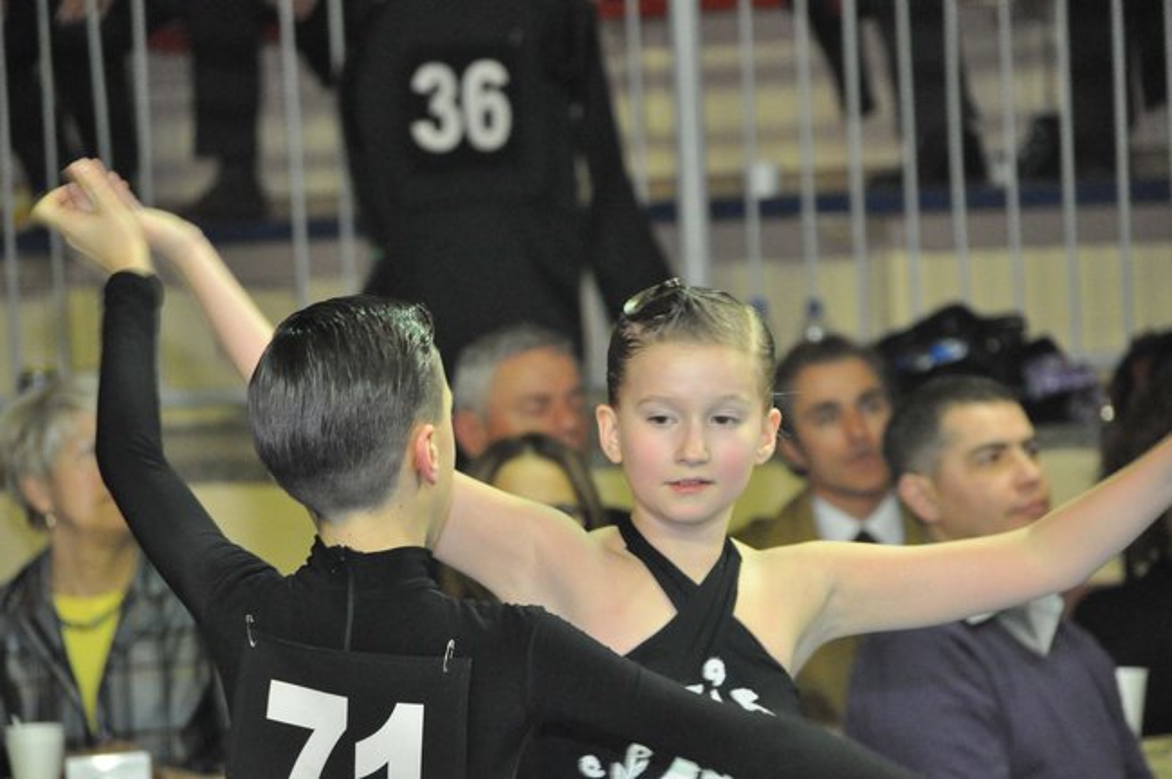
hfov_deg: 6.9
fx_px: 9757
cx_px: 586
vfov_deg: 4.6
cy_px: 390
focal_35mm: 300
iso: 3200
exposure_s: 1/60
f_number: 6.3
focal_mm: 200
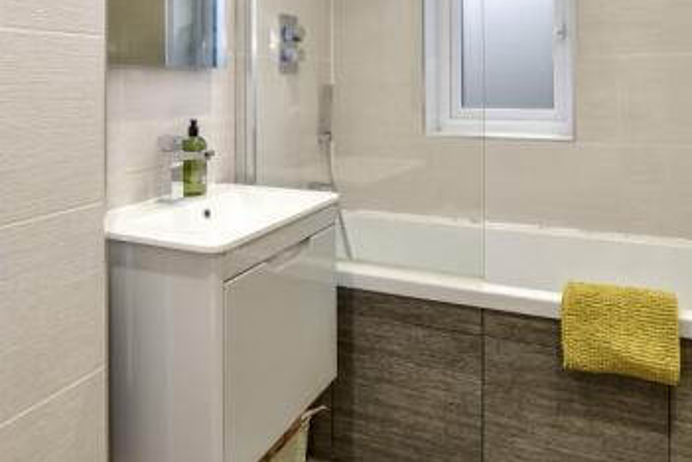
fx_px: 538
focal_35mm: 28
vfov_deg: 43.6
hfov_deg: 65.3
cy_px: 76
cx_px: 378
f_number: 8
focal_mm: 10
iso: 640
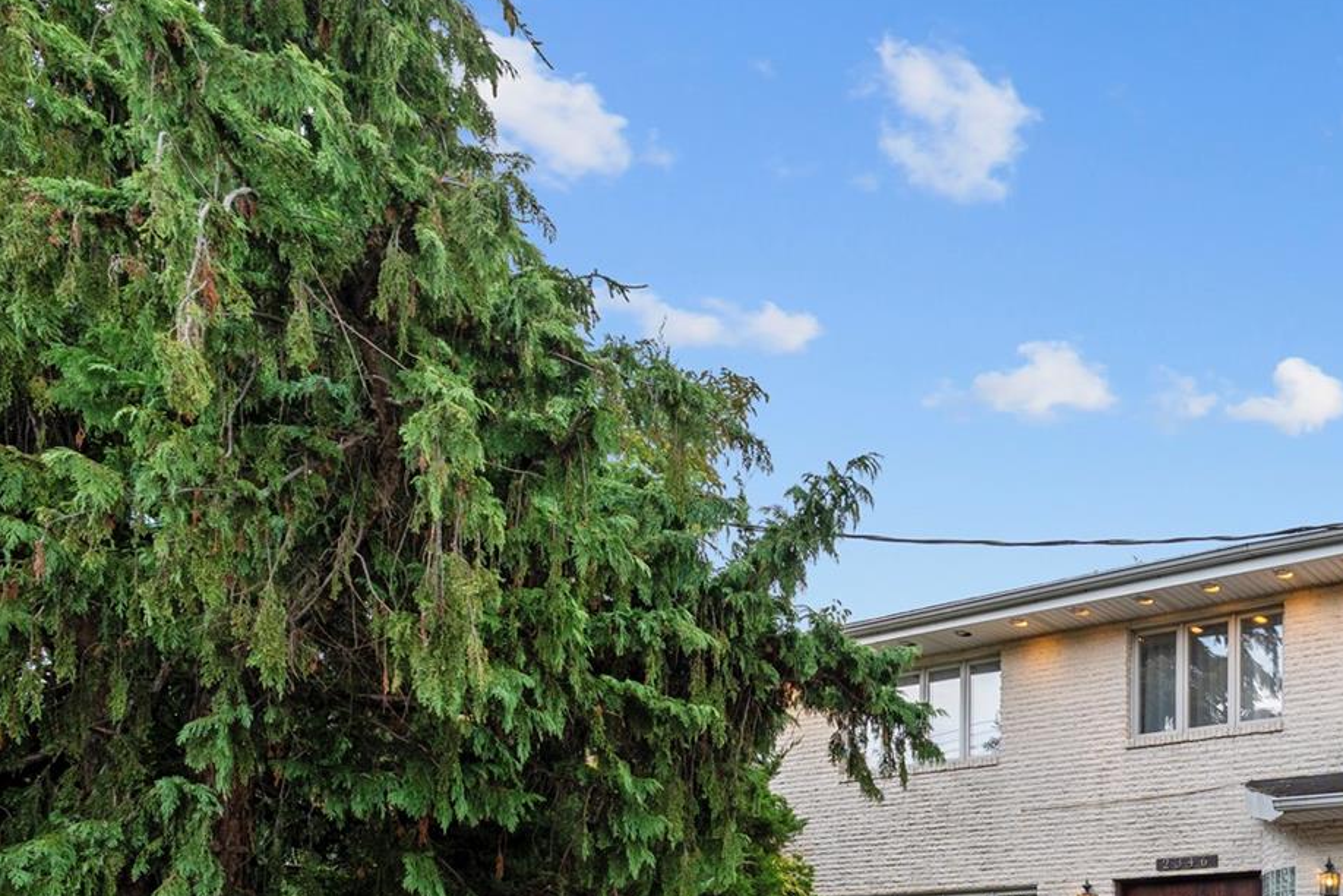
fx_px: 1082
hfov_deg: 48.4
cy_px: 966
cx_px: 1426
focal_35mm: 29
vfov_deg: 38.1
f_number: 8
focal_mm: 13
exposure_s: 1/6
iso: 100
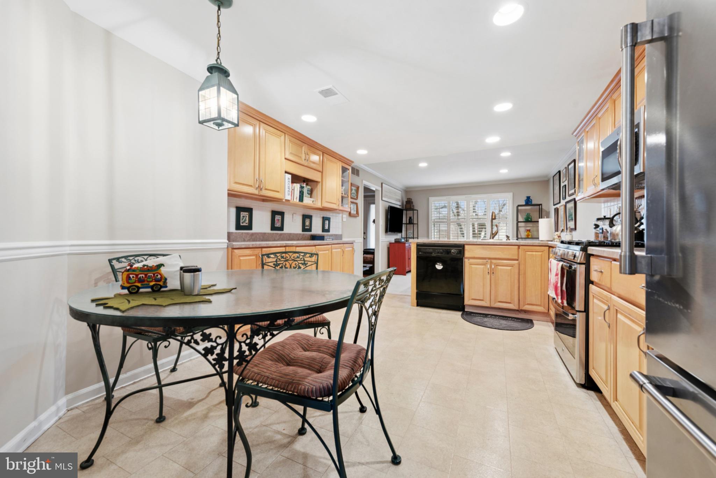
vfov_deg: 81.3
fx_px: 279
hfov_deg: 104.2
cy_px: 239
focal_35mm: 14
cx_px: 358
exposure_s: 1/5
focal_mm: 14
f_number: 9
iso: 250
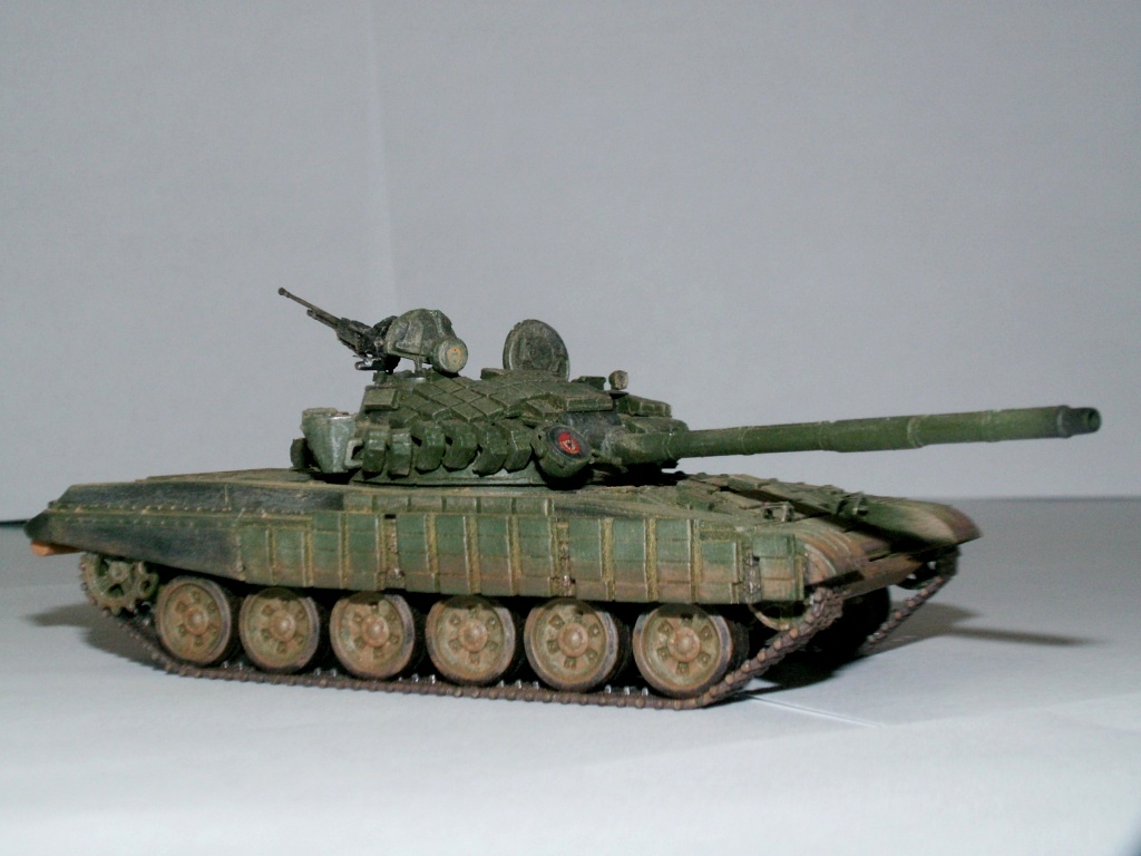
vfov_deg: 23.7
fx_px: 2044
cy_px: 428
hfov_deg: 31.2
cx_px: 570
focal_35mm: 62
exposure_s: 1/40
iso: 160
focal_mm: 10.28
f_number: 6.3
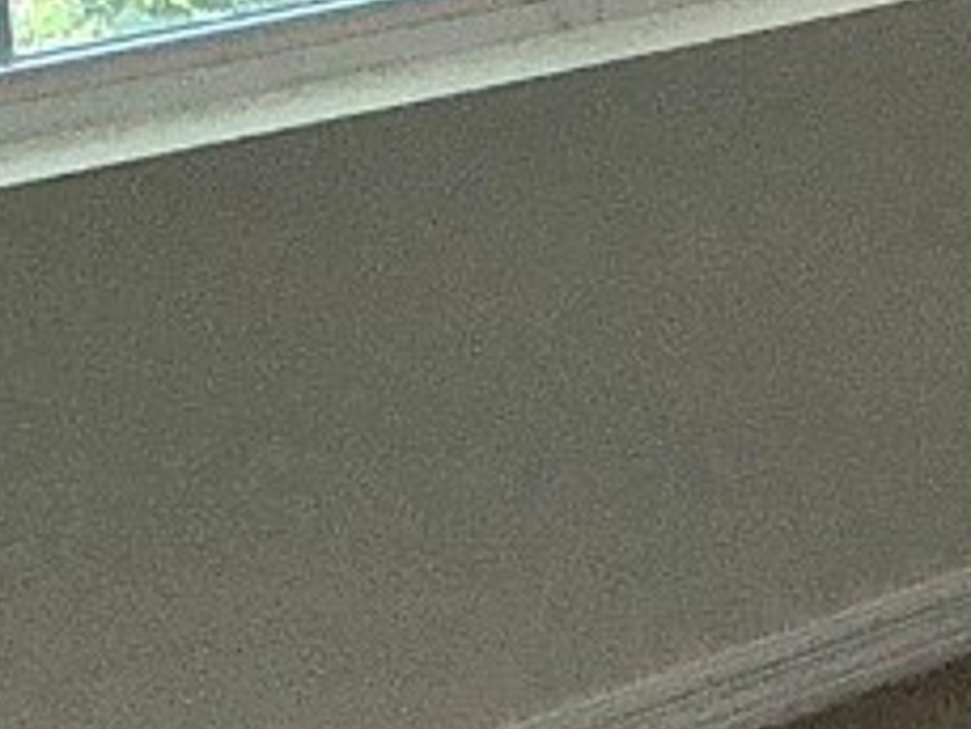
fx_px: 3508
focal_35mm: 125
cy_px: -352
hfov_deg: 13.6
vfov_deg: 11.4
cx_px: 1912
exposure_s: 1/367
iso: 16
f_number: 1.8
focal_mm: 3
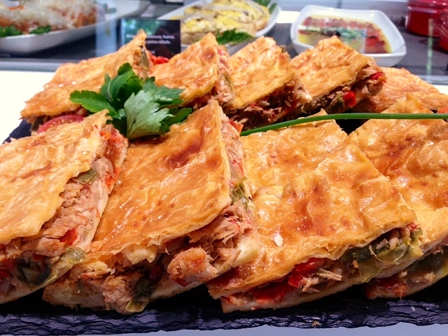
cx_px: 224
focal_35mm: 33
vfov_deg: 42.9
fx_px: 427
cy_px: 168
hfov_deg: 55.4
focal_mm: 4.13
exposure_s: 1/30
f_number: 2.4
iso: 50
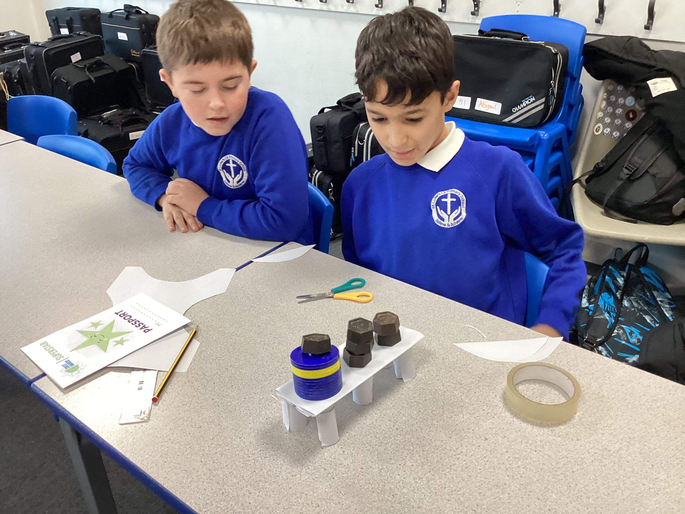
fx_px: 613
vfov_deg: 45.4
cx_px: 342
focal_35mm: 31
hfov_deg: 58.4
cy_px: 257
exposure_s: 1/60
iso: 200
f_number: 2.4
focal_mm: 3.3
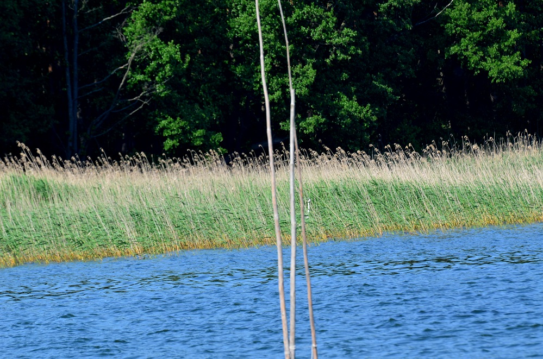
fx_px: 6771
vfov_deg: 3.0
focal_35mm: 450
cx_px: 272
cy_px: 180
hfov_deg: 4.6
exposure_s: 1/500
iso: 400
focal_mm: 300
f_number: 9
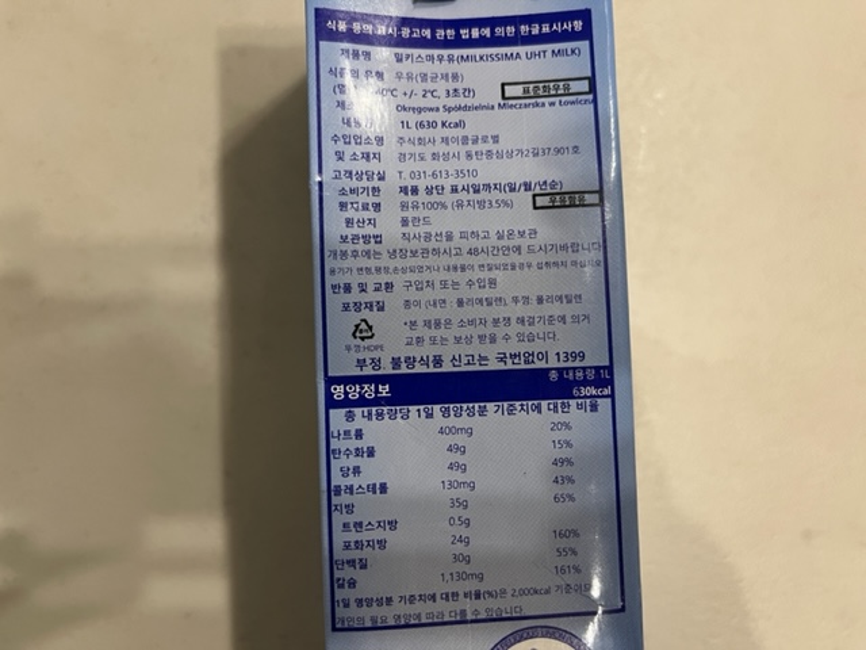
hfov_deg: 67.3
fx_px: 650
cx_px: 433
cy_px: 325
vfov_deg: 53.1
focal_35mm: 26
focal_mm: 5.1
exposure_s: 1/60
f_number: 1.6
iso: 200
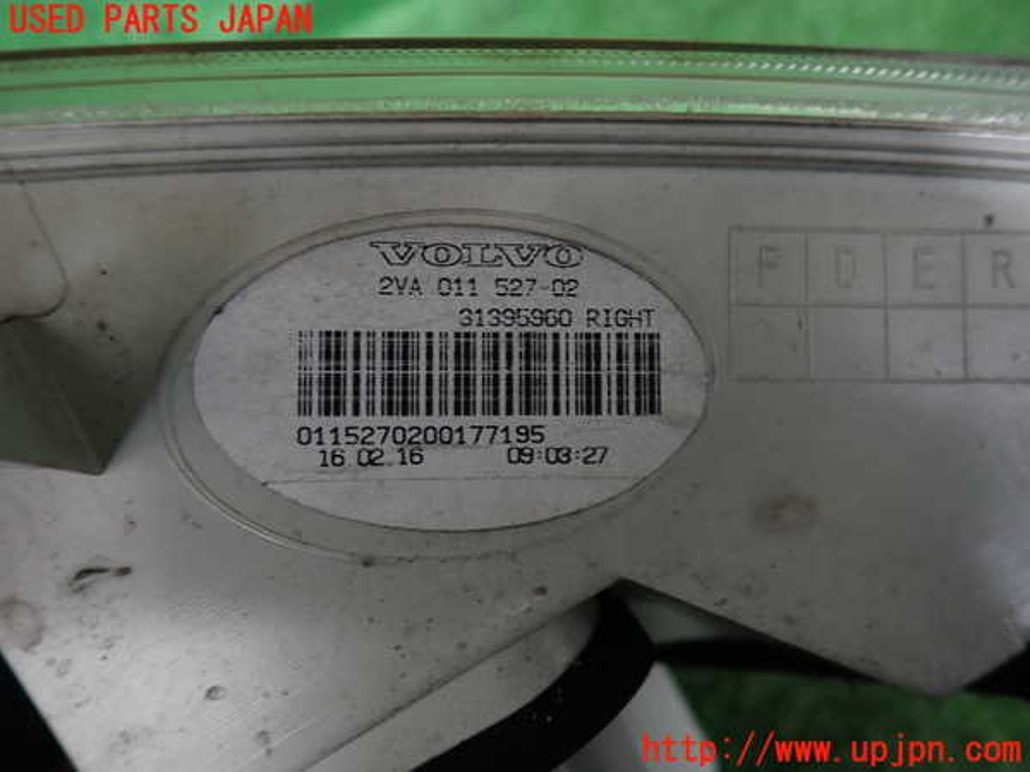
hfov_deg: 69.4
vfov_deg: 54.9
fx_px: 744
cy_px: 386
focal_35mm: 25
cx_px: 515
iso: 125
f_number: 2
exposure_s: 1/60
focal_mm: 4.5
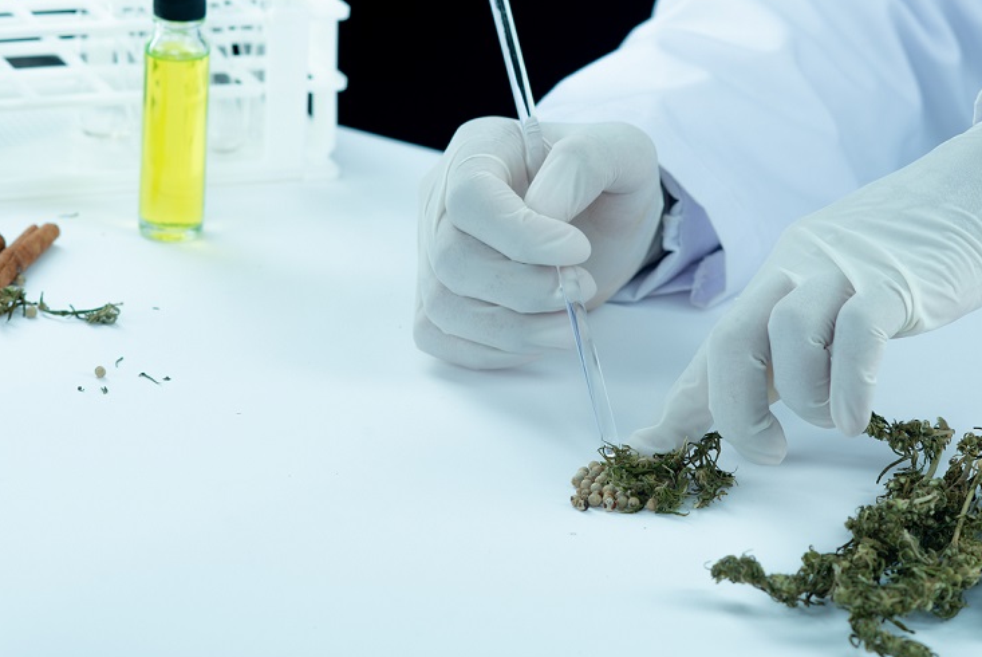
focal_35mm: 190
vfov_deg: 7.2
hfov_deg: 10.8
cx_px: 656
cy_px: 222
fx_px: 5187
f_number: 8
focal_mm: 135
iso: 100
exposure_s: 1/200
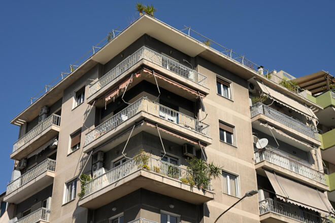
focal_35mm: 56
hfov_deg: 35.6
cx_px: 168
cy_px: 112
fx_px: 521
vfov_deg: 24.2
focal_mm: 56
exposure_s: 1/640
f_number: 9
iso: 180
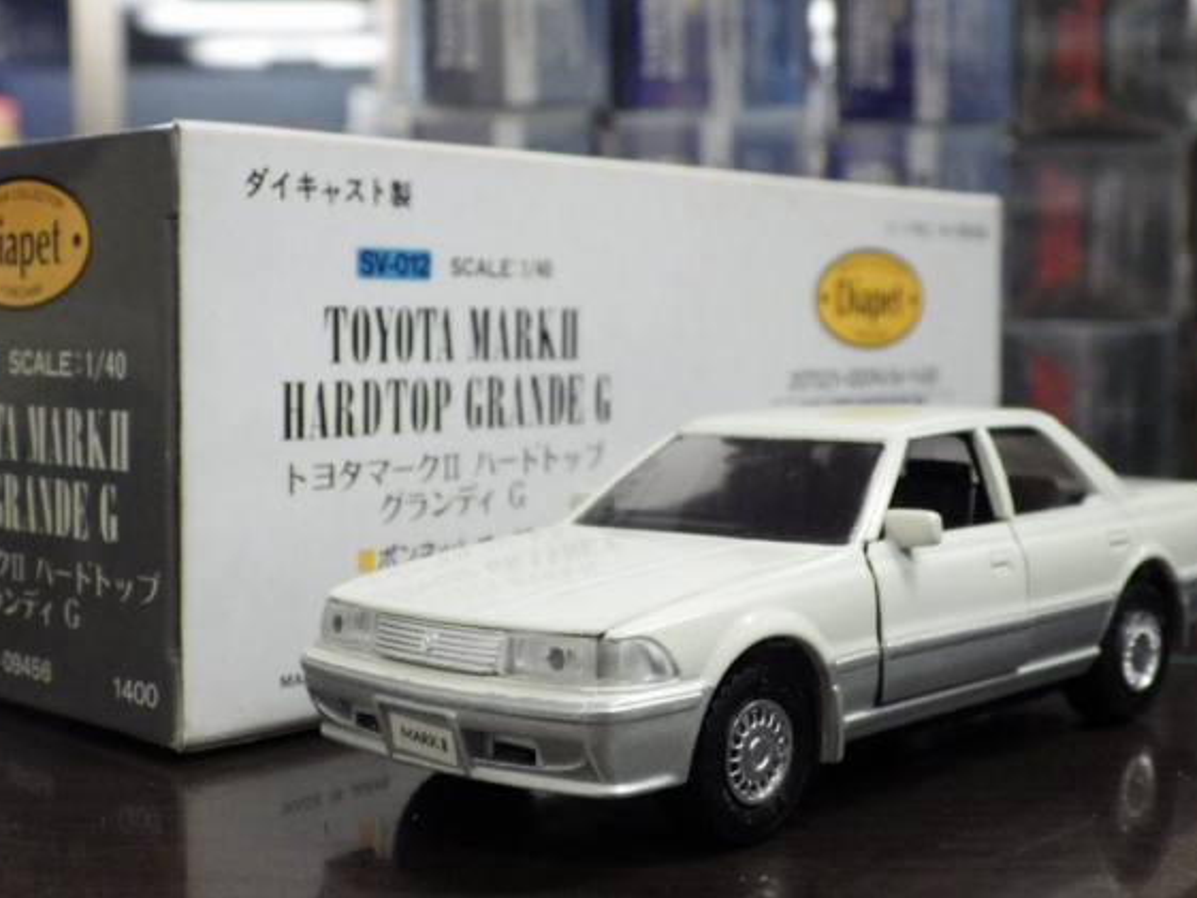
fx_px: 1971
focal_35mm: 57
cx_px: 580
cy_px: 459
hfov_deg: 33.8
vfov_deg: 25.7
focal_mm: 9
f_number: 3.8
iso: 800
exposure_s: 1/50
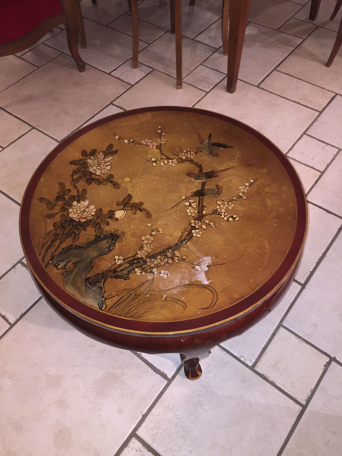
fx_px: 382
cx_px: 171
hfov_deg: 48.2
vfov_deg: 61.7
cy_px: 228
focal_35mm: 29
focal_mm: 4.15
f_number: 2.2
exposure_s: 1/17
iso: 125
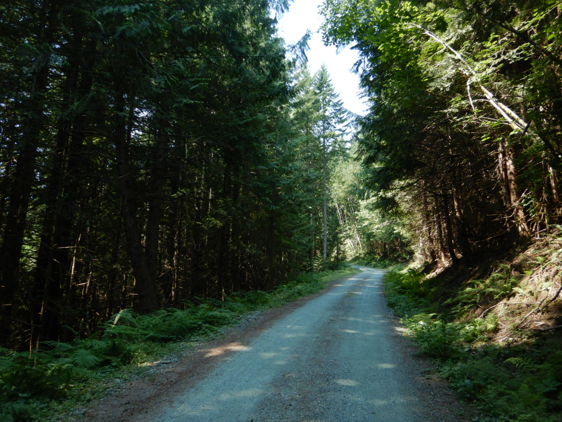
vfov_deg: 56.8
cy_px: 211
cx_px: 281
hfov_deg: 71.6
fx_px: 390
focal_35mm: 24
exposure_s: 1/250
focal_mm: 4.3
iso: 125
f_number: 2.8
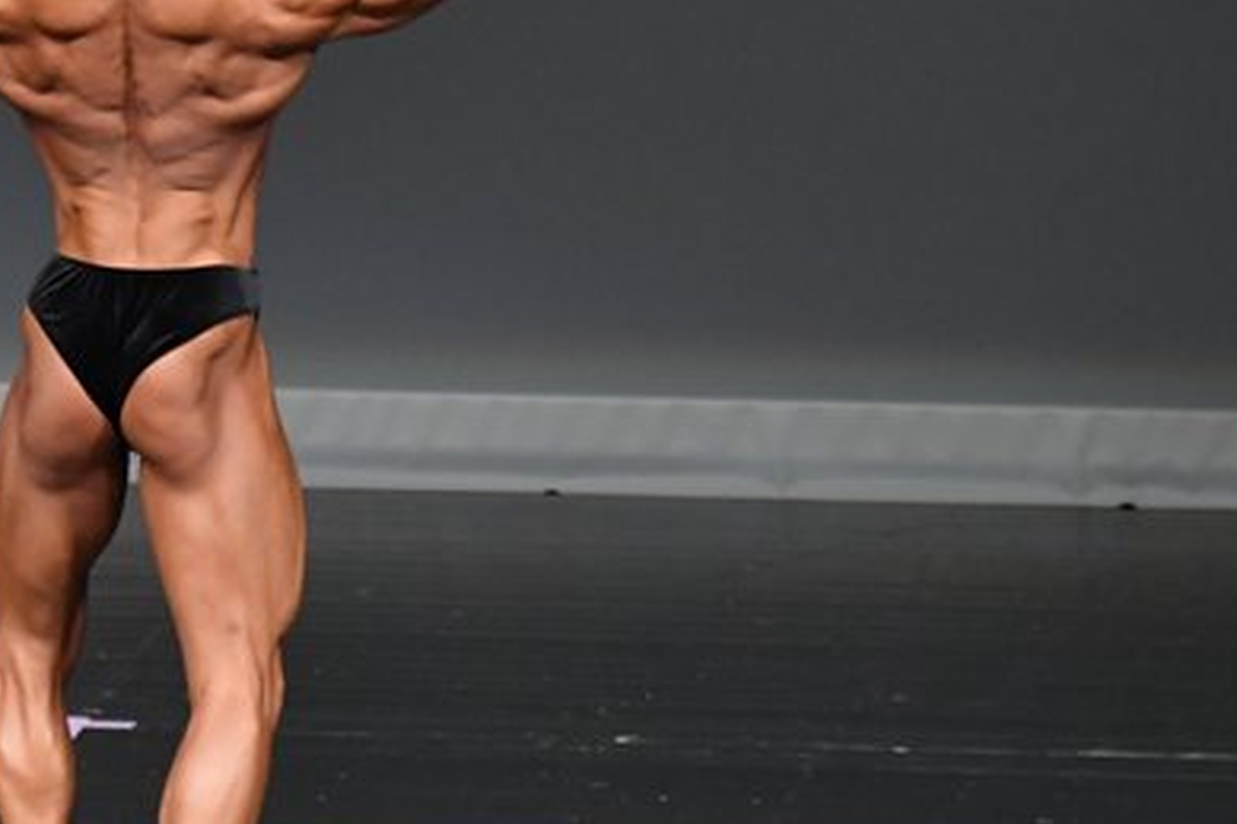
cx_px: 72
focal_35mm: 747
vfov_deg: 1.8
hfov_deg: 2.8
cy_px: 305
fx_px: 25656
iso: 4000
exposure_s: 1/400
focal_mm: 250
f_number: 5.6
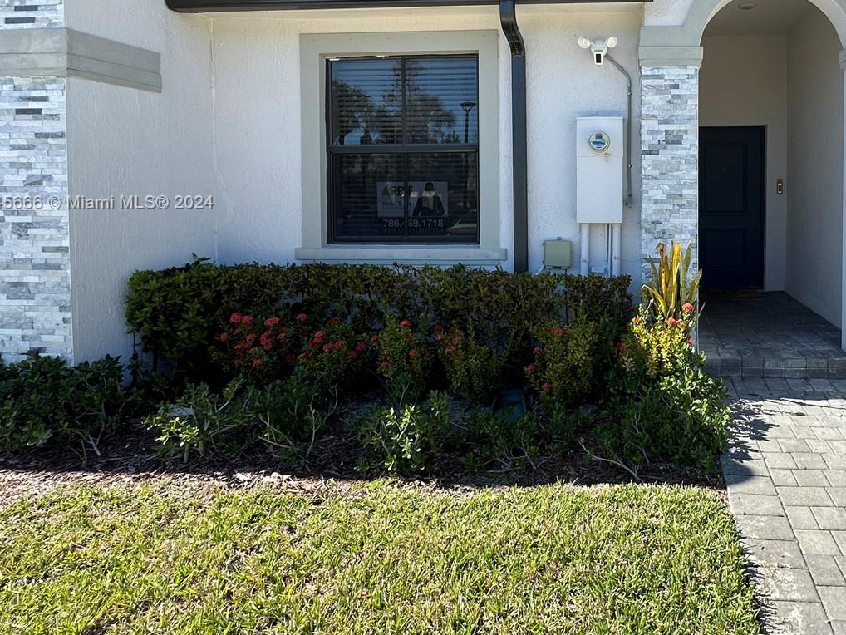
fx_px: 538
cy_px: 204
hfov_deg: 72.2
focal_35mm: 22
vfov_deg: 59.5
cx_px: 612
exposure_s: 1/578
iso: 40
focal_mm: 2.22
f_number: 2.2
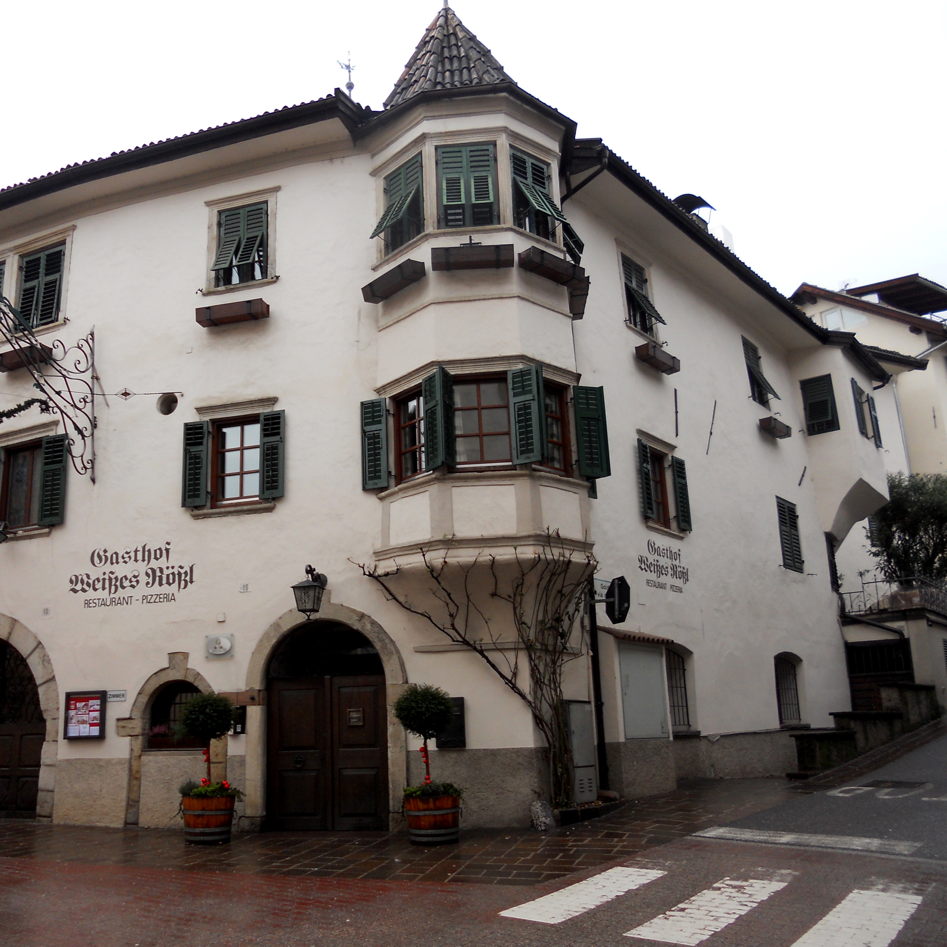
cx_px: 402
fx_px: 990
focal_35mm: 32
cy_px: 472
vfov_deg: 51.1
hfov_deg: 50.9
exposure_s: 1/60
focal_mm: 4.9
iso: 80
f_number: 3.2
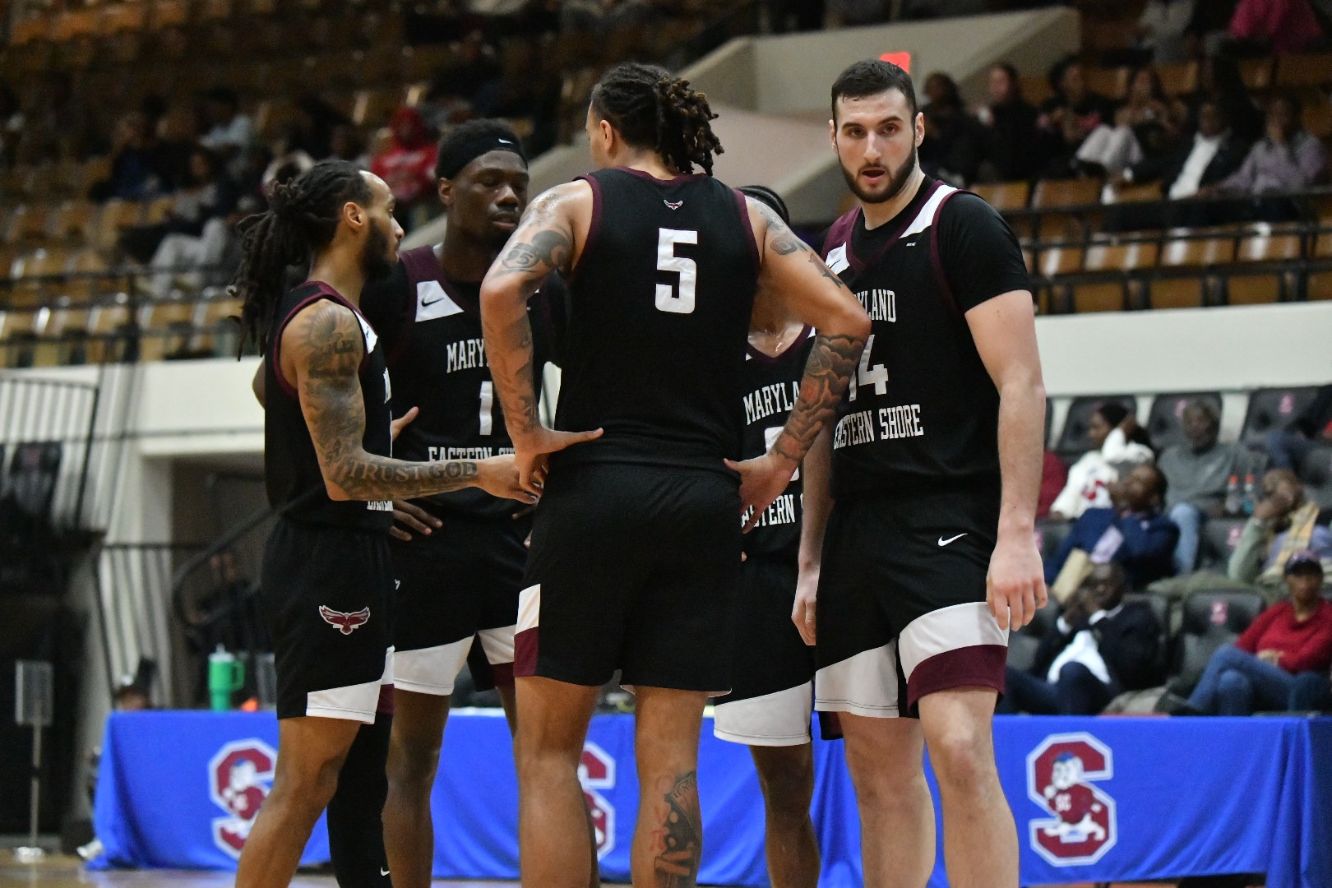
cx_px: 666
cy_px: 444
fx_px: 5550
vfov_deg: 9.1
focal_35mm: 150
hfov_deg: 13.7
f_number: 5
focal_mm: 150
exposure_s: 1/800
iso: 12800
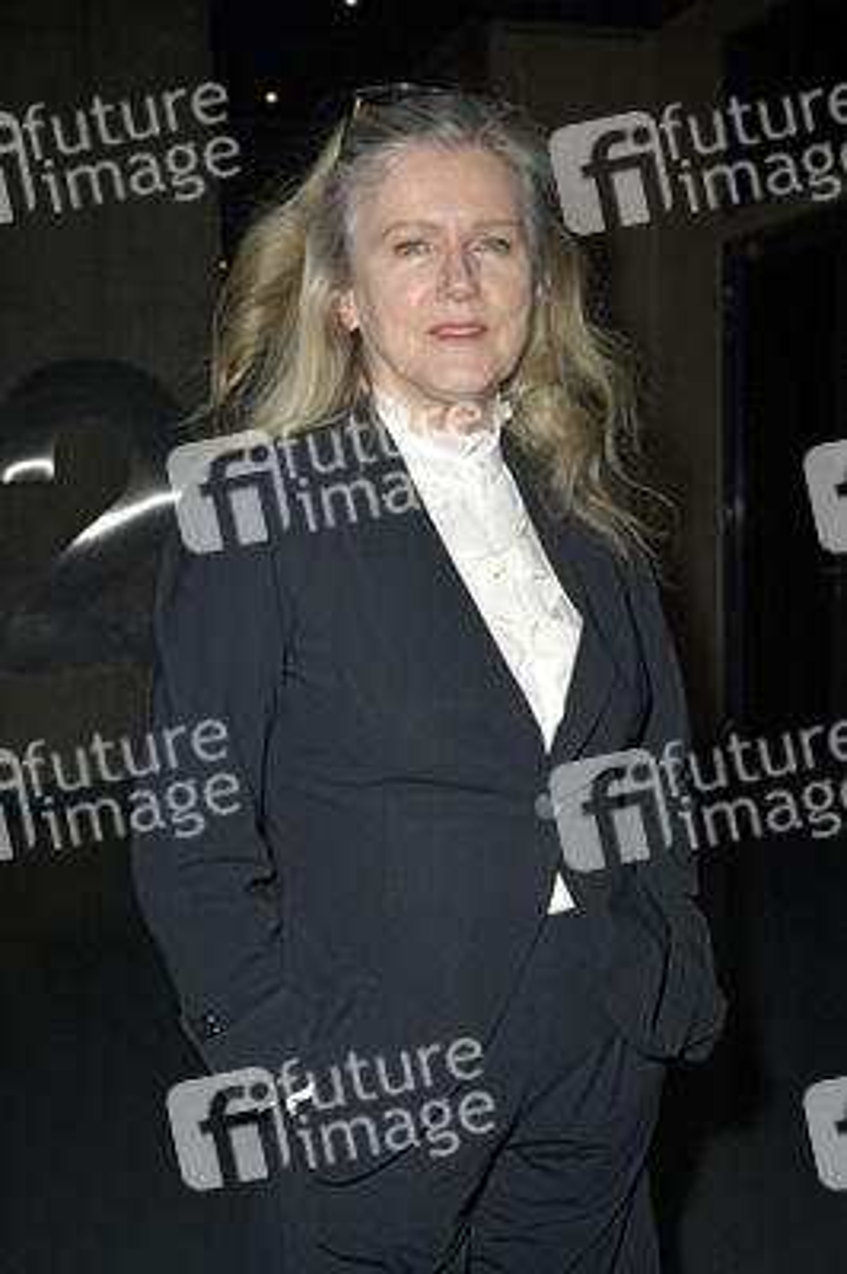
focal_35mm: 35
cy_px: 637
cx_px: 424
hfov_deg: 37.8
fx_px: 1237
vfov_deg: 54.5
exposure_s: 1/160
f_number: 6.3
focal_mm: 35
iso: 250
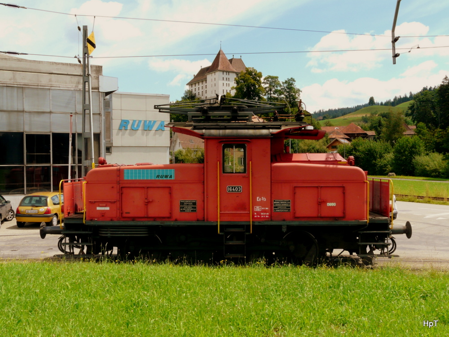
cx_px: 224
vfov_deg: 38.7
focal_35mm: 37
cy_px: 168
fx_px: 480
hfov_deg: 50.1
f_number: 5.6
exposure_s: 1/250
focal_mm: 6
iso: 100
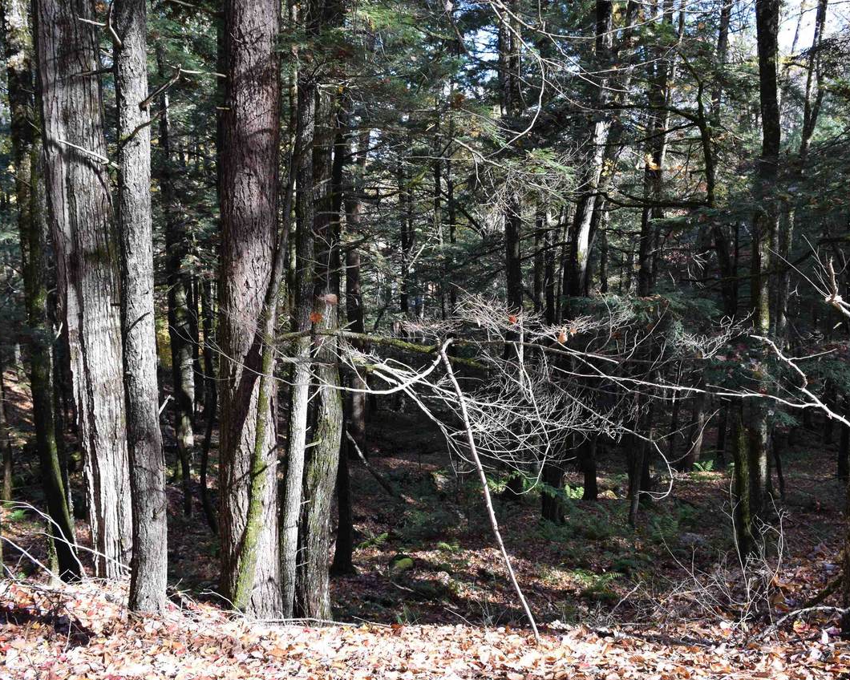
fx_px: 855
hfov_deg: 52.8
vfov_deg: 43.4
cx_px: 442
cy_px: 341
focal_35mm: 34
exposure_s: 1/125
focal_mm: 20
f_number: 5.6
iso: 400
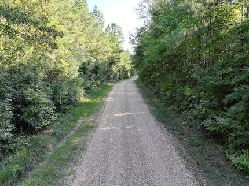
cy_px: 93
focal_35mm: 24
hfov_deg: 71.6
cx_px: 124
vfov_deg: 56.8
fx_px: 173
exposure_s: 1/500
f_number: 2.8
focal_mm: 12.29
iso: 420
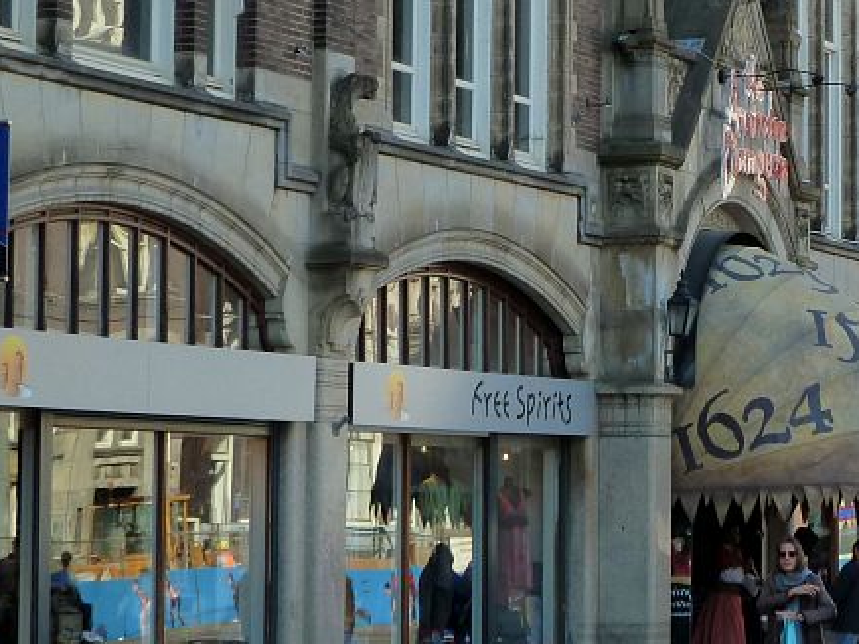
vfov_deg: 10.6
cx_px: 960
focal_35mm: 139
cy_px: 186
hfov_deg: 13.9
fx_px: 3448
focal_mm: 9.7
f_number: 3.9
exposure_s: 1/160
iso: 125
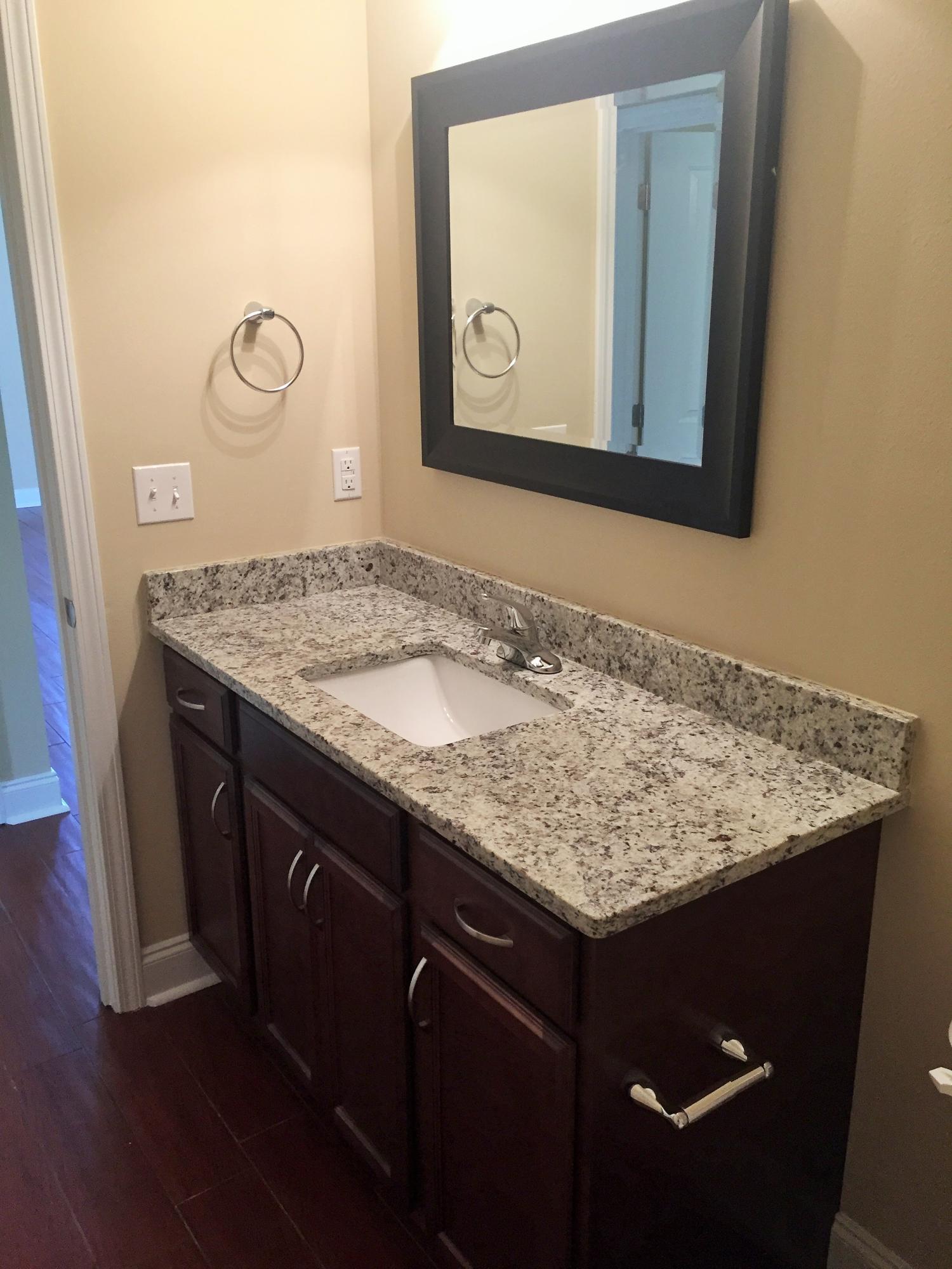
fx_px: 1063
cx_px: 476
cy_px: 634
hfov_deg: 48.2
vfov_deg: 61.7
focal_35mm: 29
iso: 125
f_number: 2.2
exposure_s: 1/30
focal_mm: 4.15
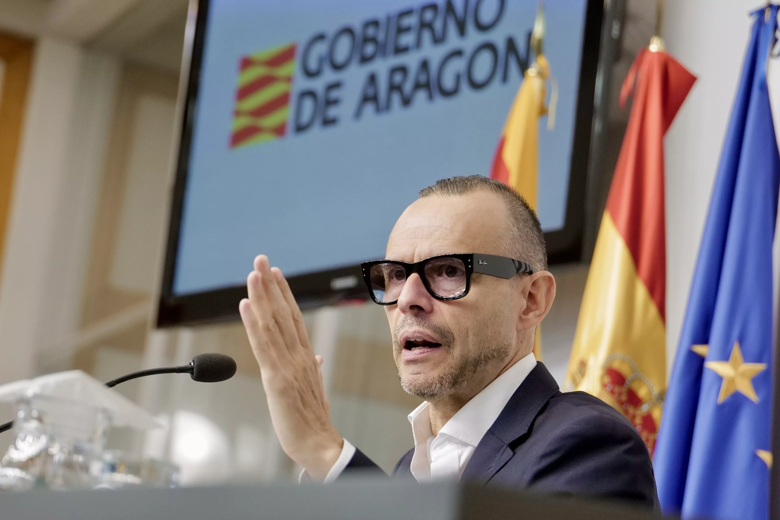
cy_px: 260
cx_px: 390
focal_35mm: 137
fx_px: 2968
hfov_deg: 15.0
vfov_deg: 10.0
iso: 2500
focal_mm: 90
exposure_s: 1/250
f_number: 4
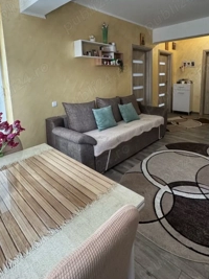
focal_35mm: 21
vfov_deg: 77.2
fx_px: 169
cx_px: 117
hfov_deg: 63.2
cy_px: 100
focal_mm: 2.22
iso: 320
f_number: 2.2
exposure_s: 1/88
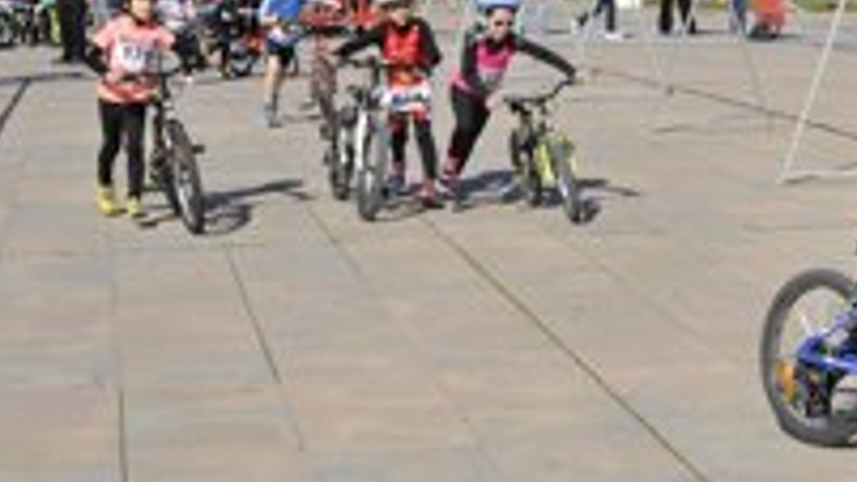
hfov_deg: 21.9
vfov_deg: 12.4
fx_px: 2205
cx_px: 537
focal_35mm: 97
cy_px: 102
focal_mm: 31
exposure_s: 1/1250
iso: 800
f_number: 11
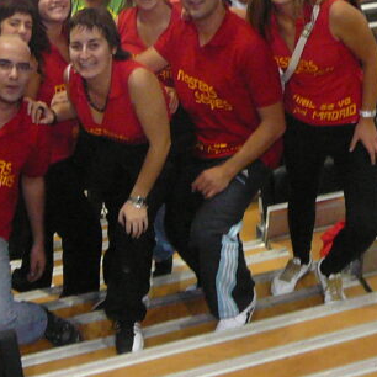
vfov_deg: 17.7
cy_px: 44
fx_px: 1195
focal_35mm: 97
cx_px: 107
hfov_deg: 17.8
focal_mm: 5.2
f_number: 2.8
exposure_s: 1/30
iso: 320
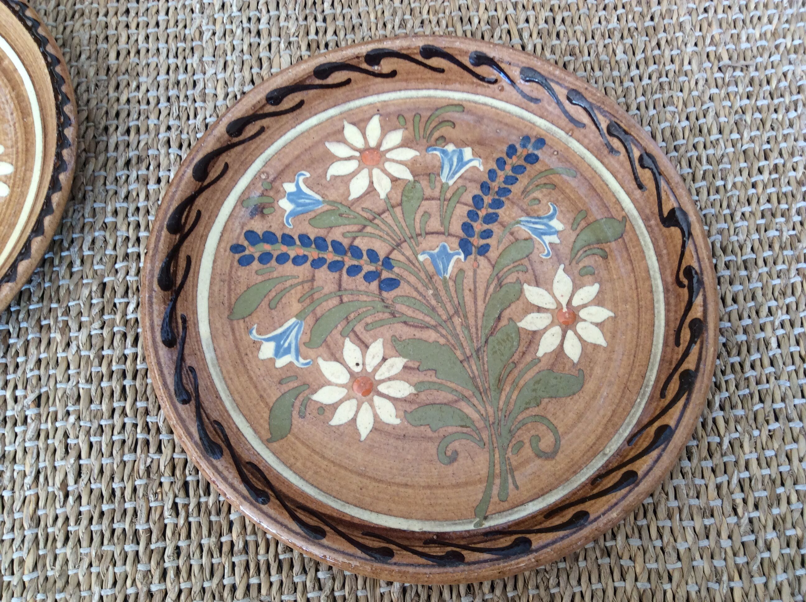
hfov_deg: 56.9
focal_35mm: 32
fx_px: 744
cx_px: 403
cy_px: 301
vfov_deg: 44.1
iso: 40
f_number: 2.4
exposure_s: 1/25
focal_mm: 3.3
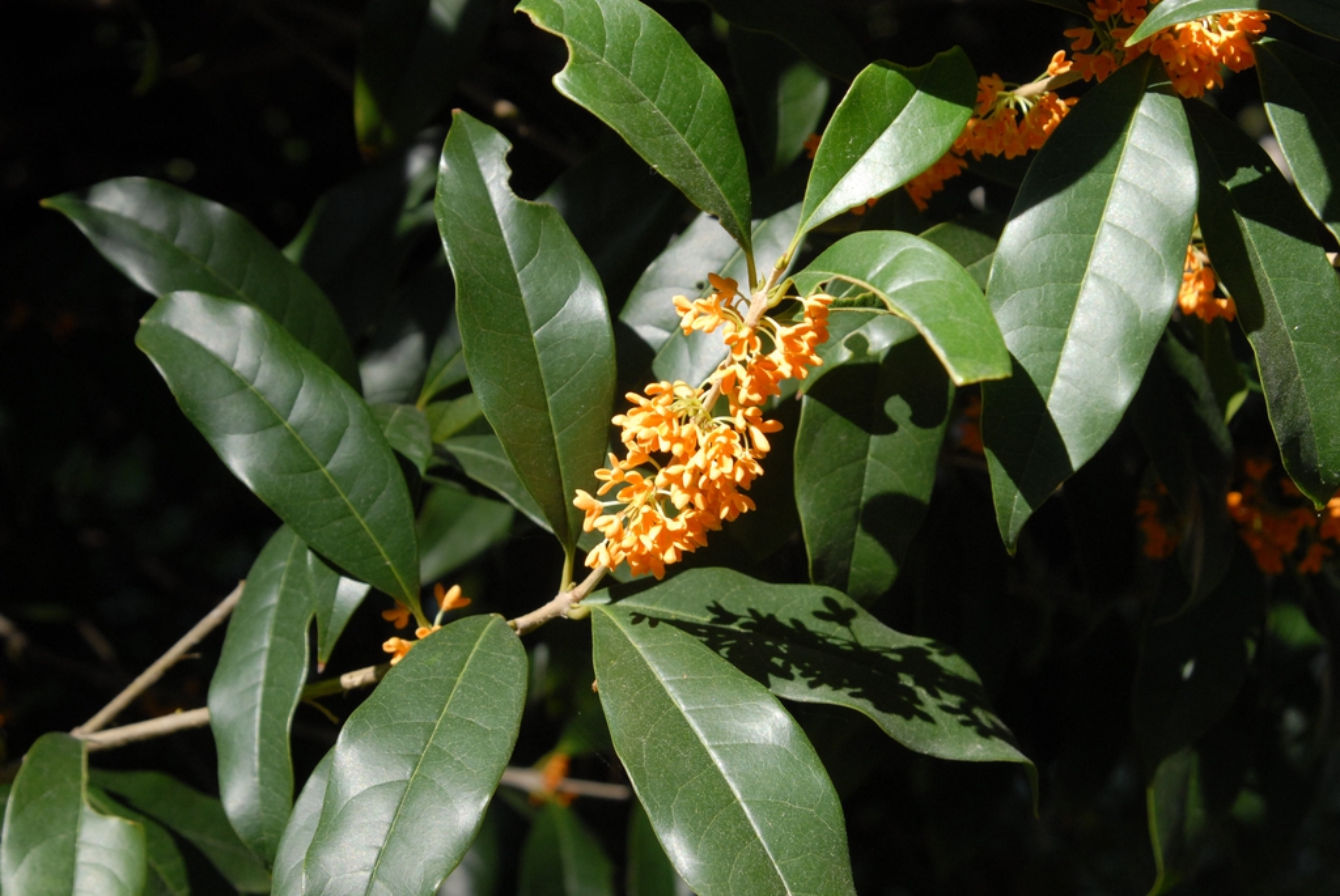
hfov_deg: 24.6
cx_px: 670
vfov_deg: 16.6
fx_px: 3074
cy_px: 448
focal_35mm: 82
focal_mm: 55
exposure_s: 1/250
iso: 400
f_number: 8
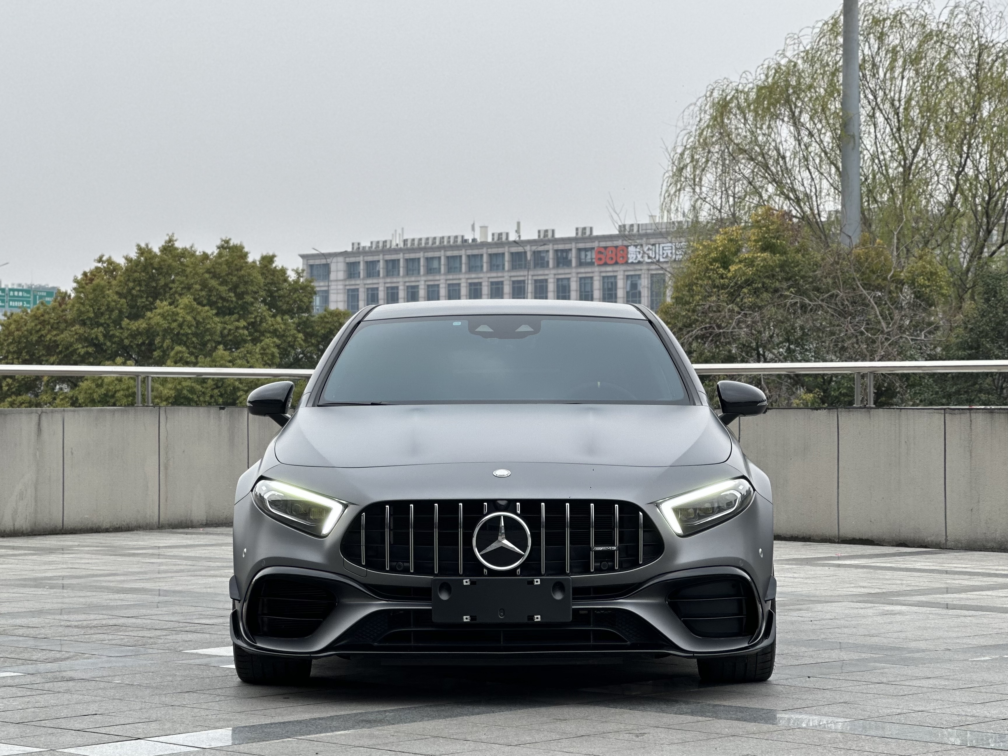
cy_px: 378
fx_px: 2242
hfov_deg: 25.3
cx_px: 504
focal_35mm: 77
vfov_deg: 19.1
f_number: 2.8
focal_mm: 9
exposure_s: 1/121
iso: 25
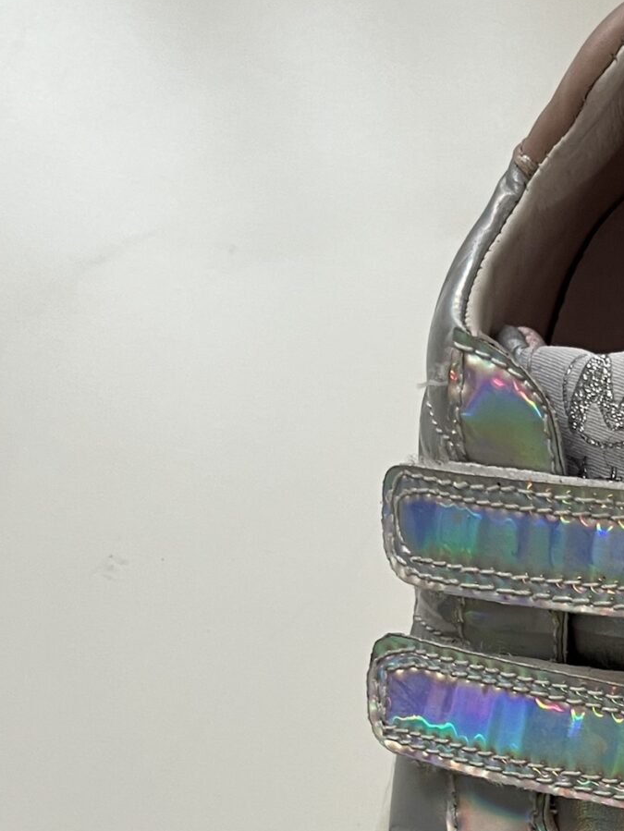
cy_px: 756
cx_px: 865
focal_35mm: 74
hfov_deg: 18.2
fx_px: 1777
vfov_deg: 25.5
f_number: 1.6
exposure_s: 1/50
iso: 64
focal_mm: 5.1
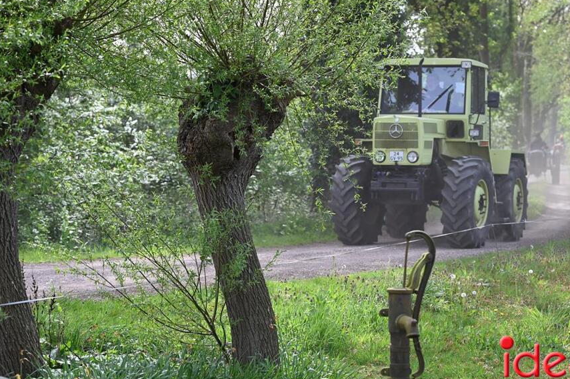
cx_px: 329
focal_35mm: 116
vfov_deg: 11.8
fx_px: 1835
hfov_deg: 17.7
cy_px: 191
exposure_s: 1/250
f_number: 5
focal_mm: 100
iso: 200
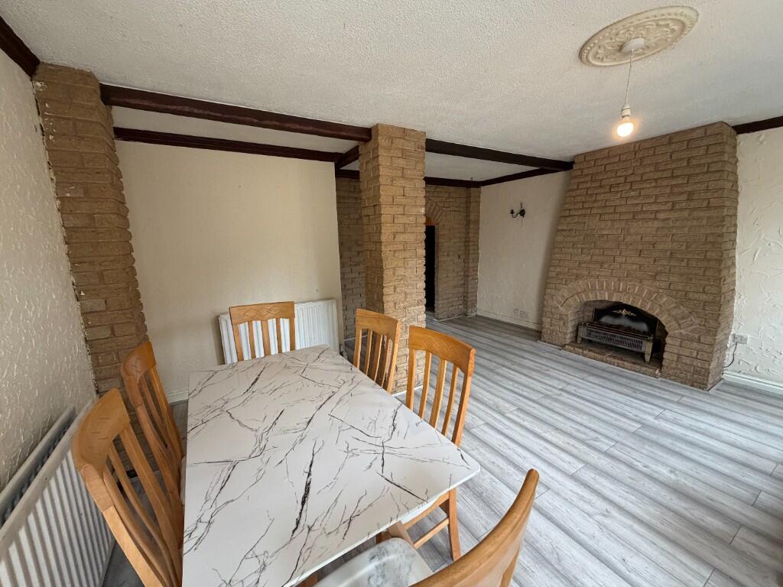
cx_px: 392
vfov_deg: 85.7
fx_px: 317
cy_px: 294
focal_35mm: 14
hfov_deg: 102.1
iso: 320
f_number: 2.2
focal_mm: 2.22
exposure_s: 1/98
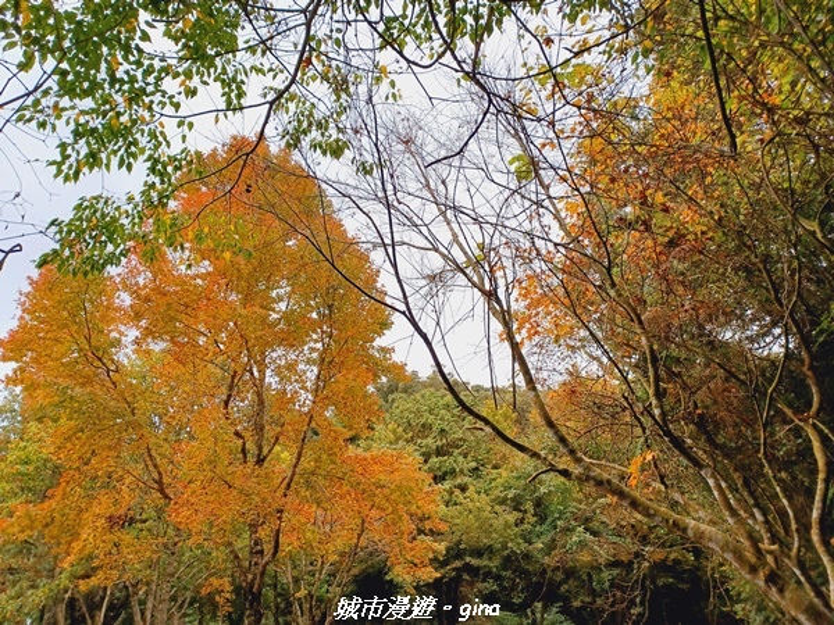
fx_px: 602
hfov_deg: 69.4
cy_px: 312
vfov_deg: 54.9
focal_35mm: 25
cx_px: 417
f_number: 1.8
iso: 64
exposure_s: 1/119
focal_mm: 4.6
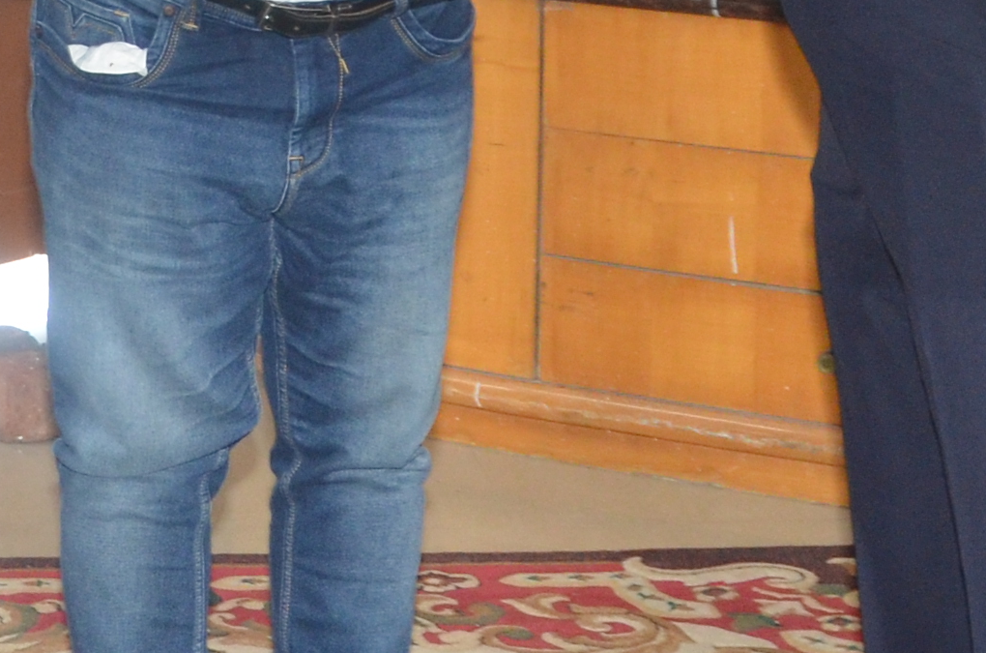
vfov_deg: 7.7
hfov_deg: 11.8
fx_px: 4755
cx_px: 82
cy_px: -289
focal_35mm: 174
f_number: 4
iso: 800
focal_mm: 24
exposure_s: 1/60
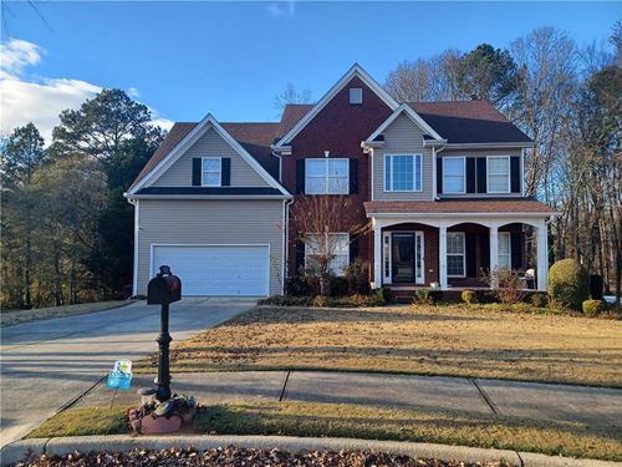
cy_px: 234
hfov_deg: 69.4
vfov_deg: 54.9
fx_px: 449
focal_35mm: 25
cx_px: 311
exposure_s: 1/150
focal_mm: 4.6
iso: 32
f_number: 1.8
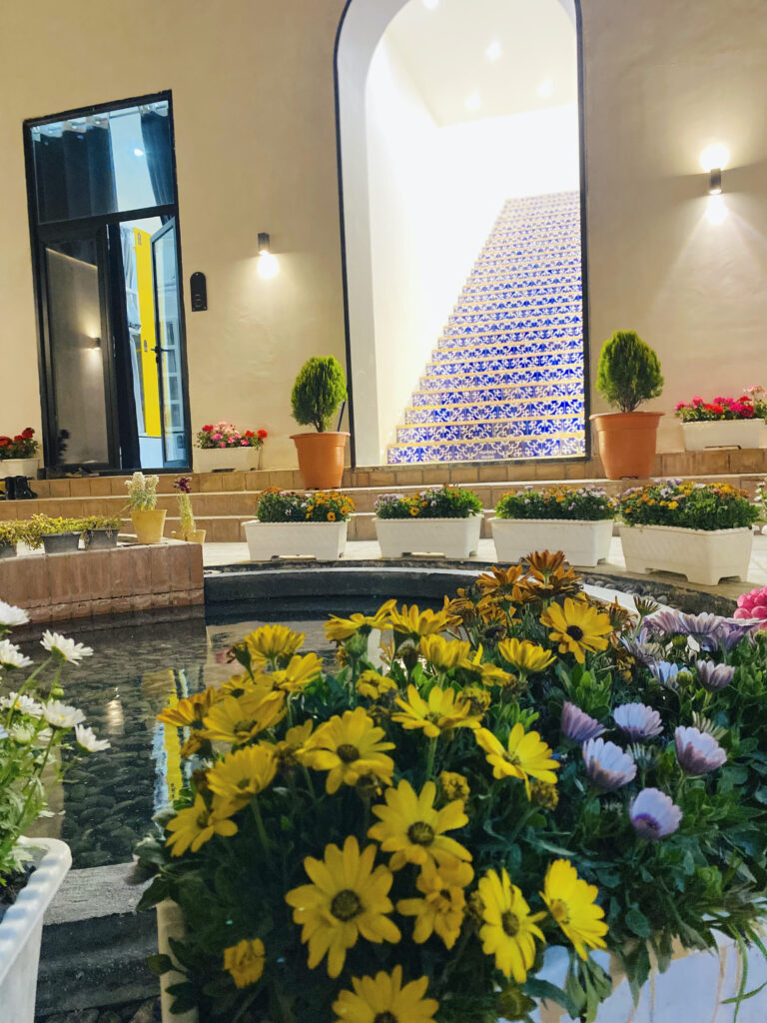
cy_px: 512
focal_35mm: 26
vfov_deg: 67.3
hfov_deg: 53.1
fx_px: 768
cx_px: 384
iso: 400
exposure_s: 1/50
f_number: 1.8
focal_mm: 4.25
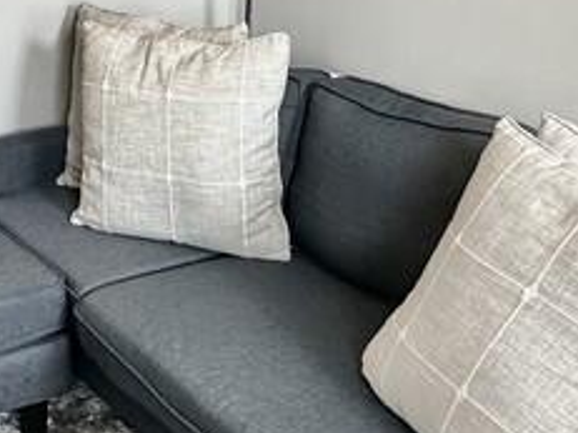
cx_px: 100
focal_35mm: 62
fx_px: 1035
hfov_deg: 30.3
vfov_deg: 23.3
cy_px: 85
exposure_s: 1/100
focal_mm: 2.22
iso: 200
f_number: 2.2
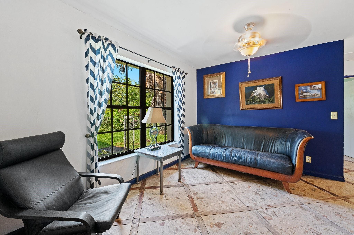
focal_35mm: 14
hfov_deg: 104.3
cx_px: 177
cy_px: 118
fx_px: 138
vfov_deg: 81.1
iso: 200
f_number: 8
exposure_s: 1/5
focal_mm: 14
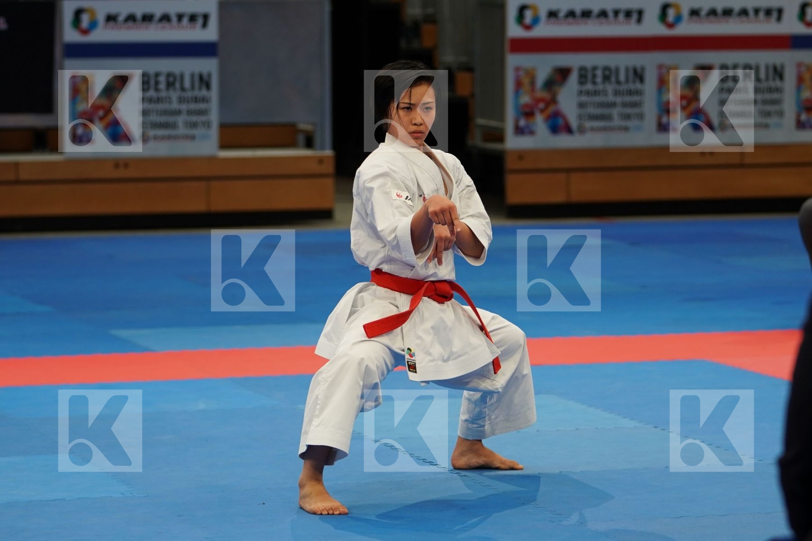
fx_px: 3383
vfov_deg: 9.1
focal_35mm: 150
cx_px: 406
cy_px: 270
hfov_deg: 13.7
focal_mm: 100
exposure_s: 1/500
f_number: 2.8
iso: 640
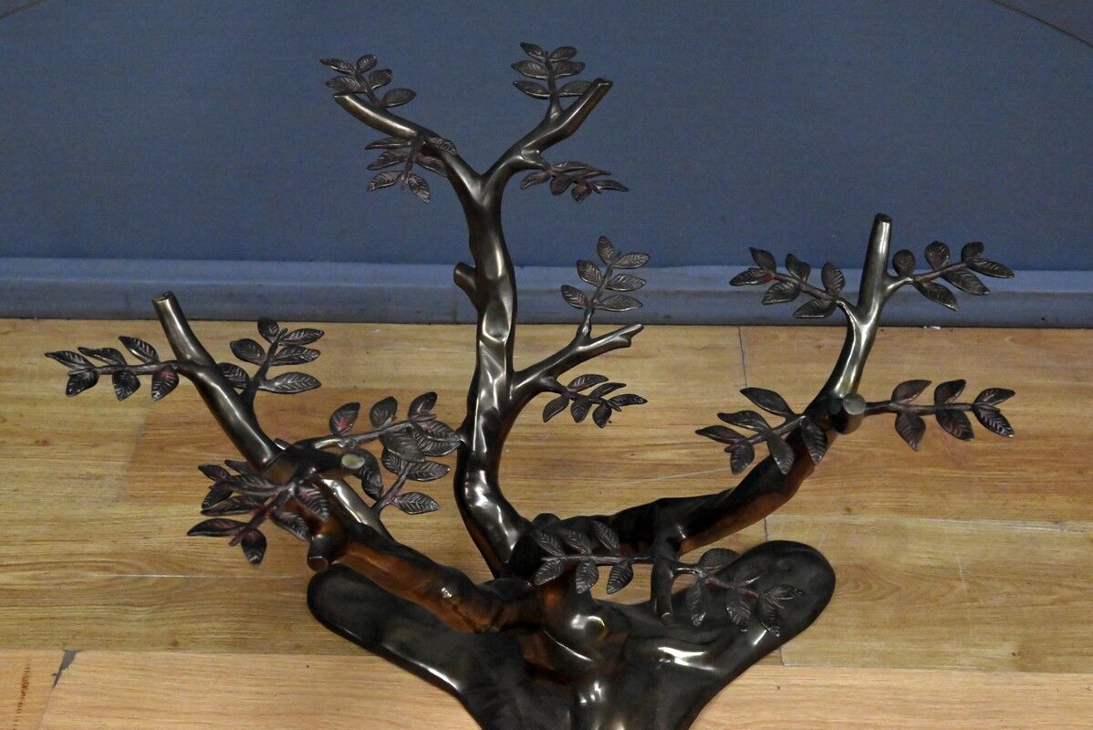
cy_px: 365
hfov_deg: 41.9
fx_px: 1428
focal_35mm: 47
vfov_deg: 28.7
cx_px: 546
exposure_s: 1/100
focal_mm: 47
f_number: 14
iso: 8000
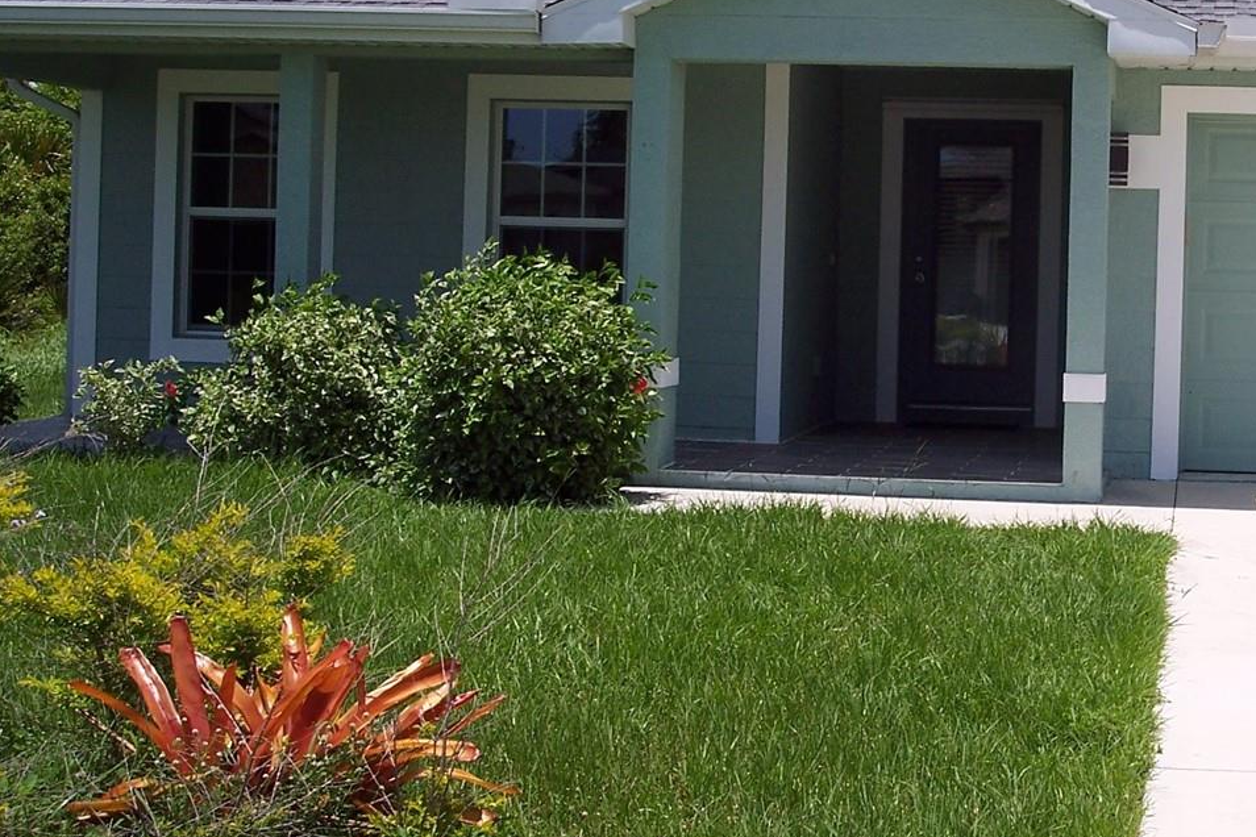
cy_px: 215
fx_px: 2372
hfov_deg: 29.2
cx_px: 924
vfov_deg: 19.9
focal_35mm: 68
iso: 100
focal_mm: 8
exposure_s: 1/500
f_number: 5.6
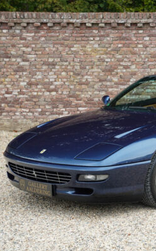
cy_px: 125
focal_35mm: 85
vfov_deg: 24.3
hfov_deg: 15.1
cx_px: 148
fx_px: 580
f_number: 5.6
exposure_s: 1/60
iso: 400
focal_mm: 55.1
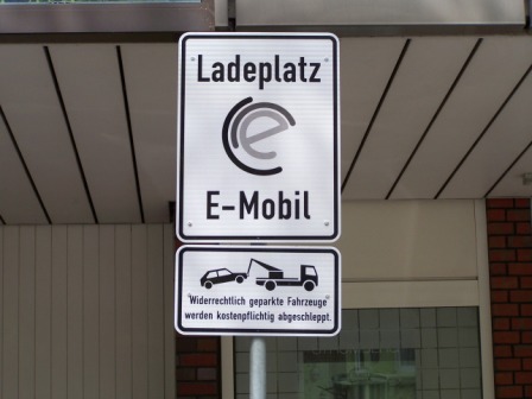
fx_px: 1614
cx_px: 266
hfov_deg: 18.7
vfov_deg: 14.1
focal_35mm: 105
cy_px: 200
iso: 80
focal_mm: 17.5
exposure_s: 1/500
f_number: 3.2
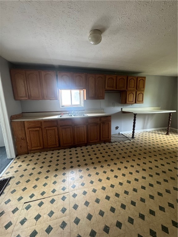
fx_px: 96
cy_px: 118
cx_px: 89
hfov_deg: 85.7
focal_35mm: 14
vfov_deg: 102.1
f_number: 2.2
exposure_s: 1/60
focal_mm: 2.22
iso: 320
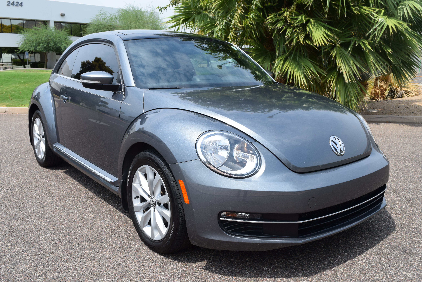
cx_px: 211
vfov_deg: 38.4
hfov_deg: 55.1
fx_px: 404
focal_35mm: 34
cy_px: 141
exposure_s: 1/400
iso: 200
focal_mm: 23
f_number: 10
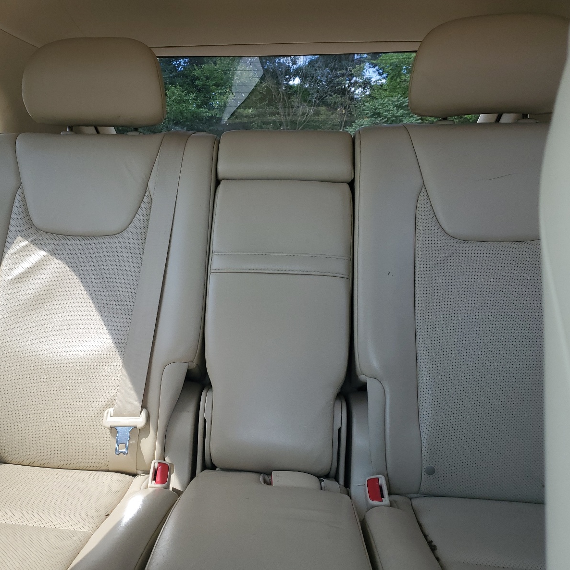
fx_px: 578
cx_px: 207
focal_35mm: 31
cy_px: 285
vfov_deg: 52.5
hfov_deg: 51.9
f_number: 1.5
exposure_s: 1/270
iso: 50
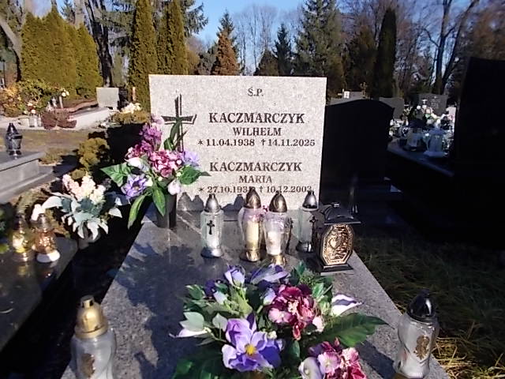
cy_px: 190
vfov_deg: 53.1
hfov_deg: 67.3
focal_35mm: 26
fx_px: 379
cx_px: 252
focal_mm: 4.6
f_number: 8
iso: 80
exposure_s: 1/125
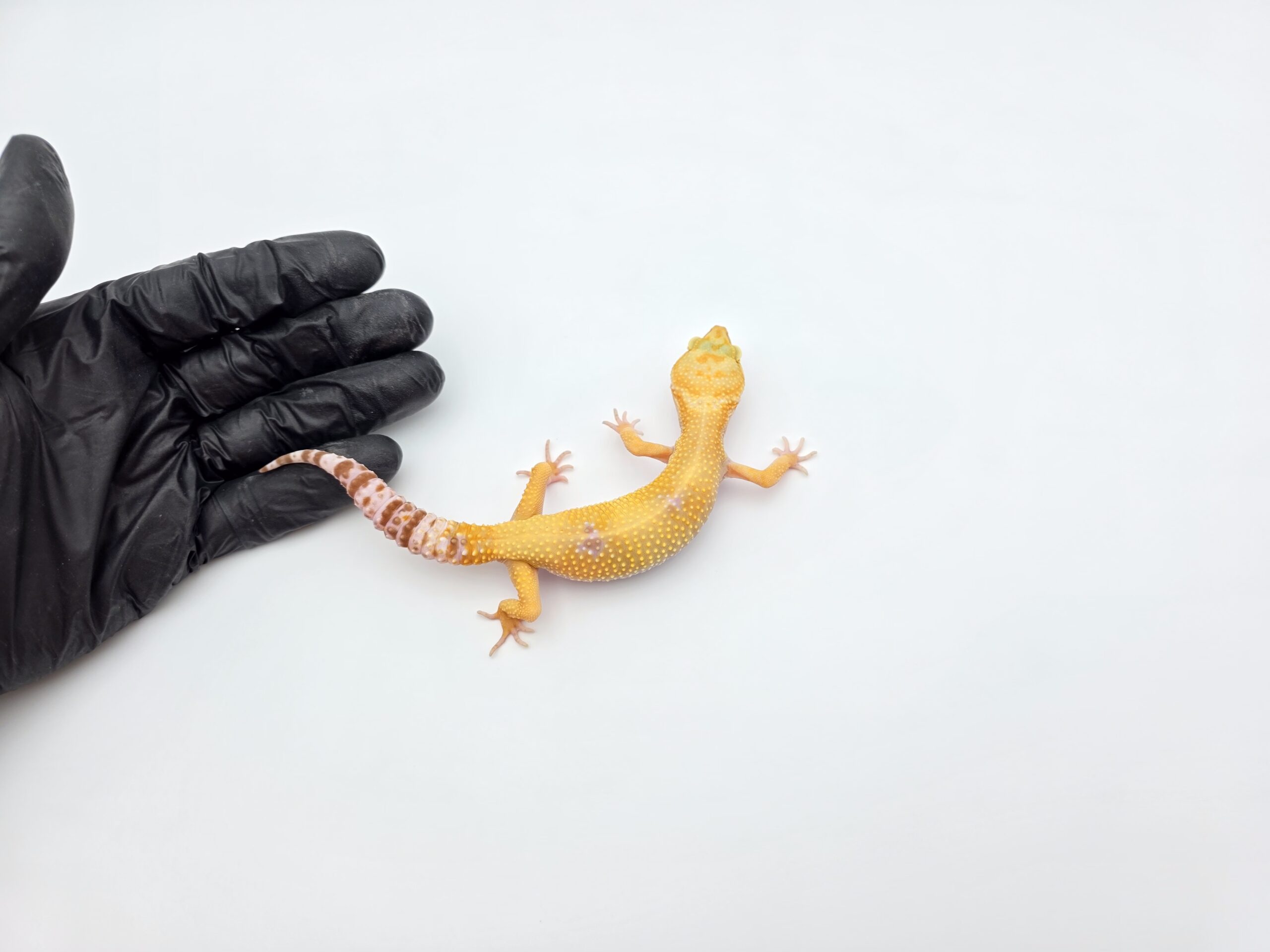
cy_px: 476
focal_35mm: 23
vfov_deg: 58.9
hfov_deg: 73.9
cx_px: 635
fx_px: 844
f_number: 1.7
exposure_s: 1/359
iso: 40
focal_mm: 6.3
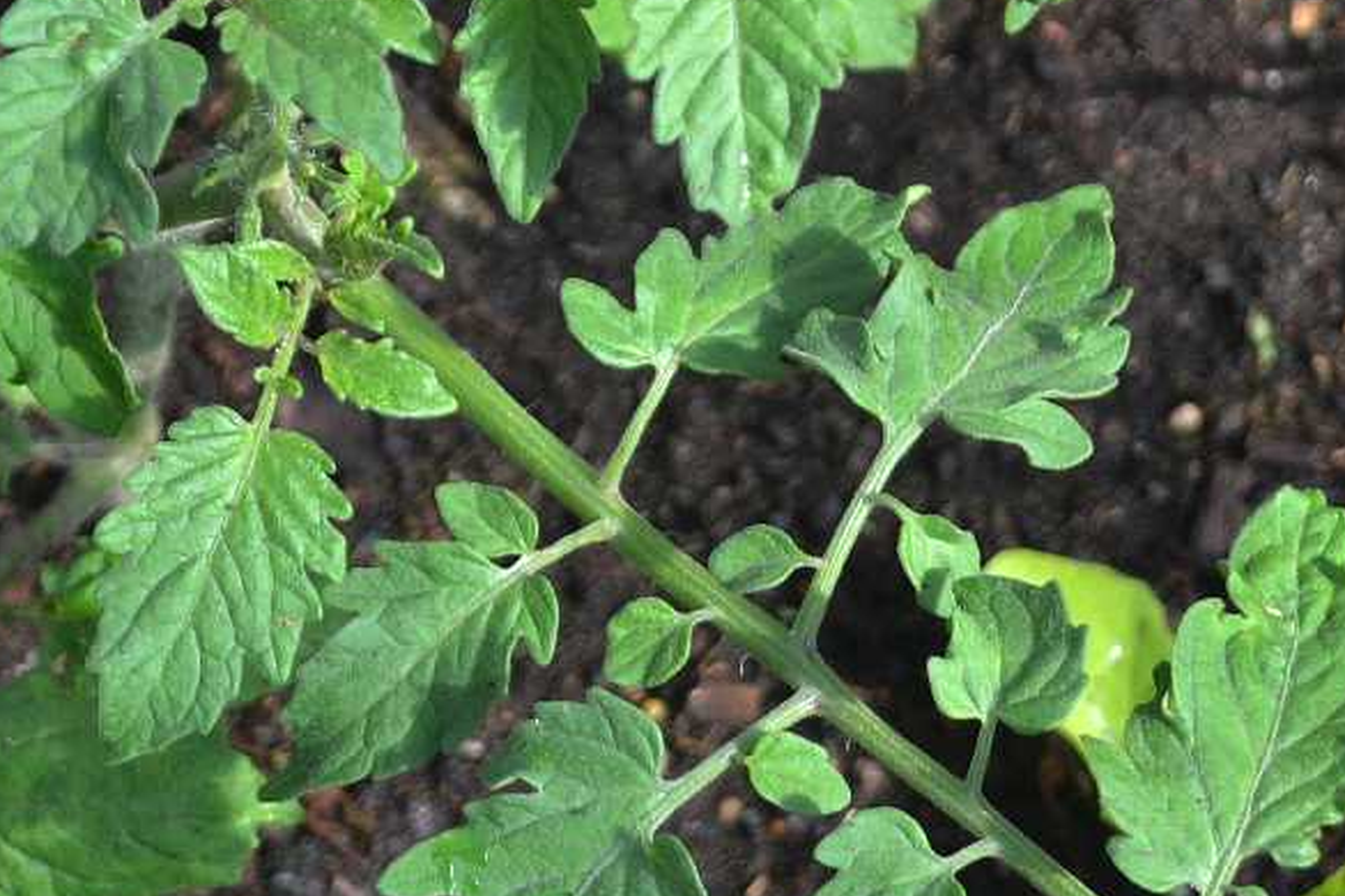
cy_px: 394
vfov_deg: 7.0
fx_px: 7285
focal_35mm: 195
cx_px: 435
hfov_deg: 10.5
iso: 400
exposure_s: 1/640
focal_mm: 38
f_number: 5
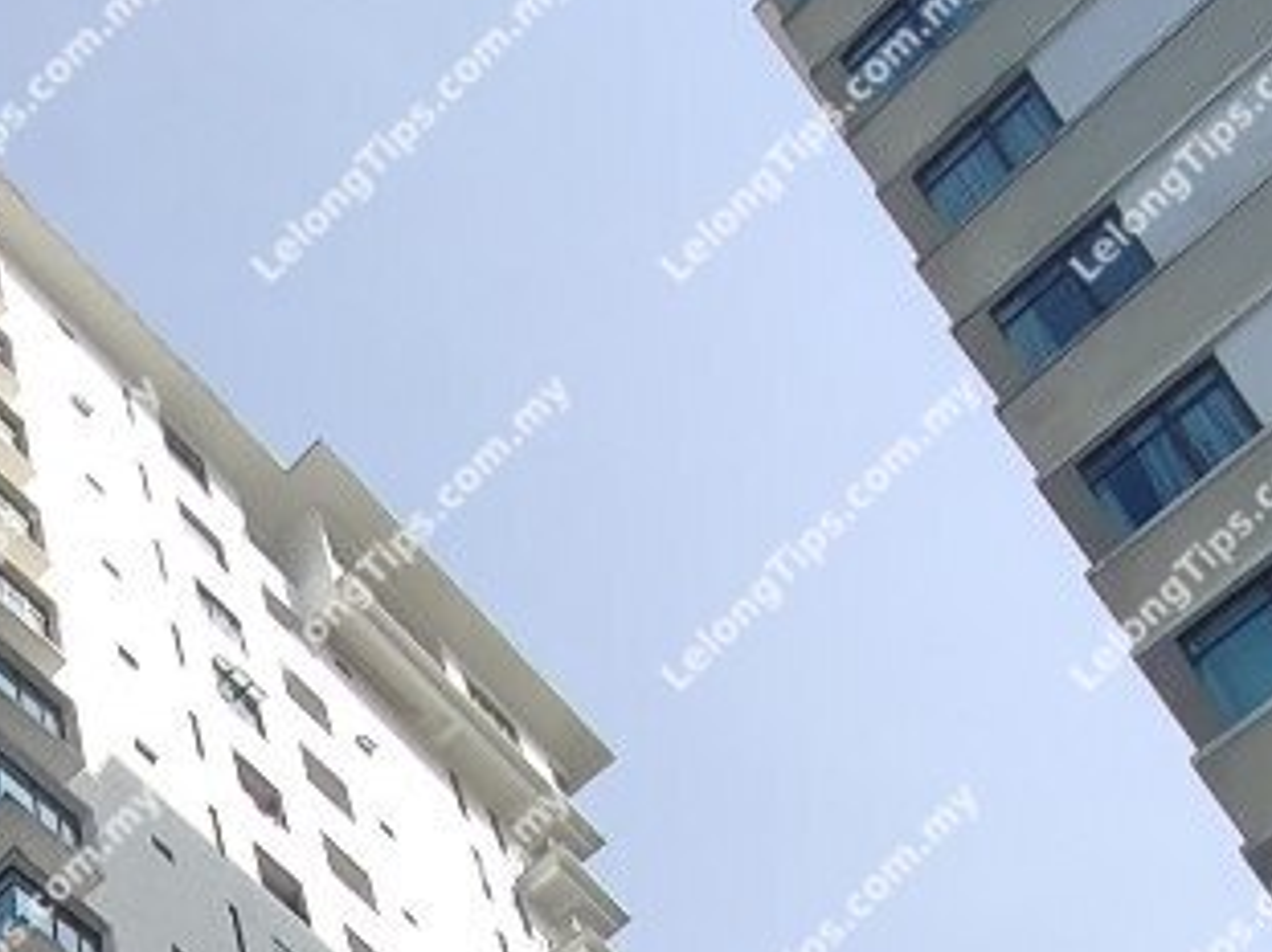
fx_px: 2424
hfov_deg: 24.9
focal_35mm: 66
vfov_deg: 16.8
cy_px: 1882
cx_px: -448
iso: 50
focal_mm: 1.65
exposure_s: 1/1340
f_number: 2.2
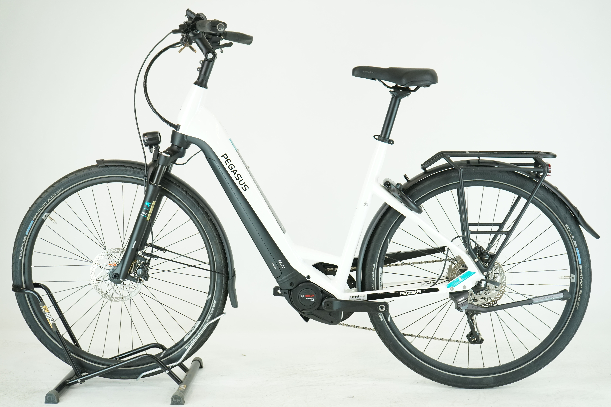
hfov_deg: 37.5
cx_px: 306
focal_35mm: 53
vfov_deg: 25.5
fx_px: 899
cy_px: 204
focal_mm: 53
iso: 1600
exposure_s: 1/200
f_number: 5.6
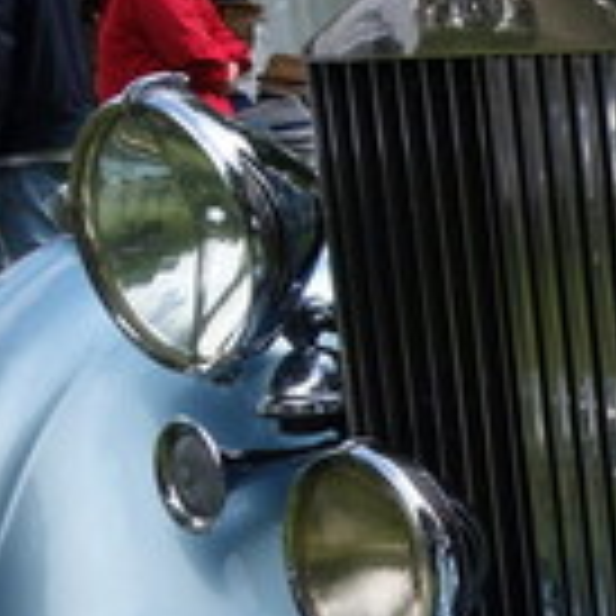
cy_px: 486
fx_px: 2094
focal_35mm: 104
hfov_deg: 15.0
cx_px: 1025
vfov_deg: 16.6
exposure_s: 1/400
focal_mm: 10.4
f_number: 5.6
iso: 125
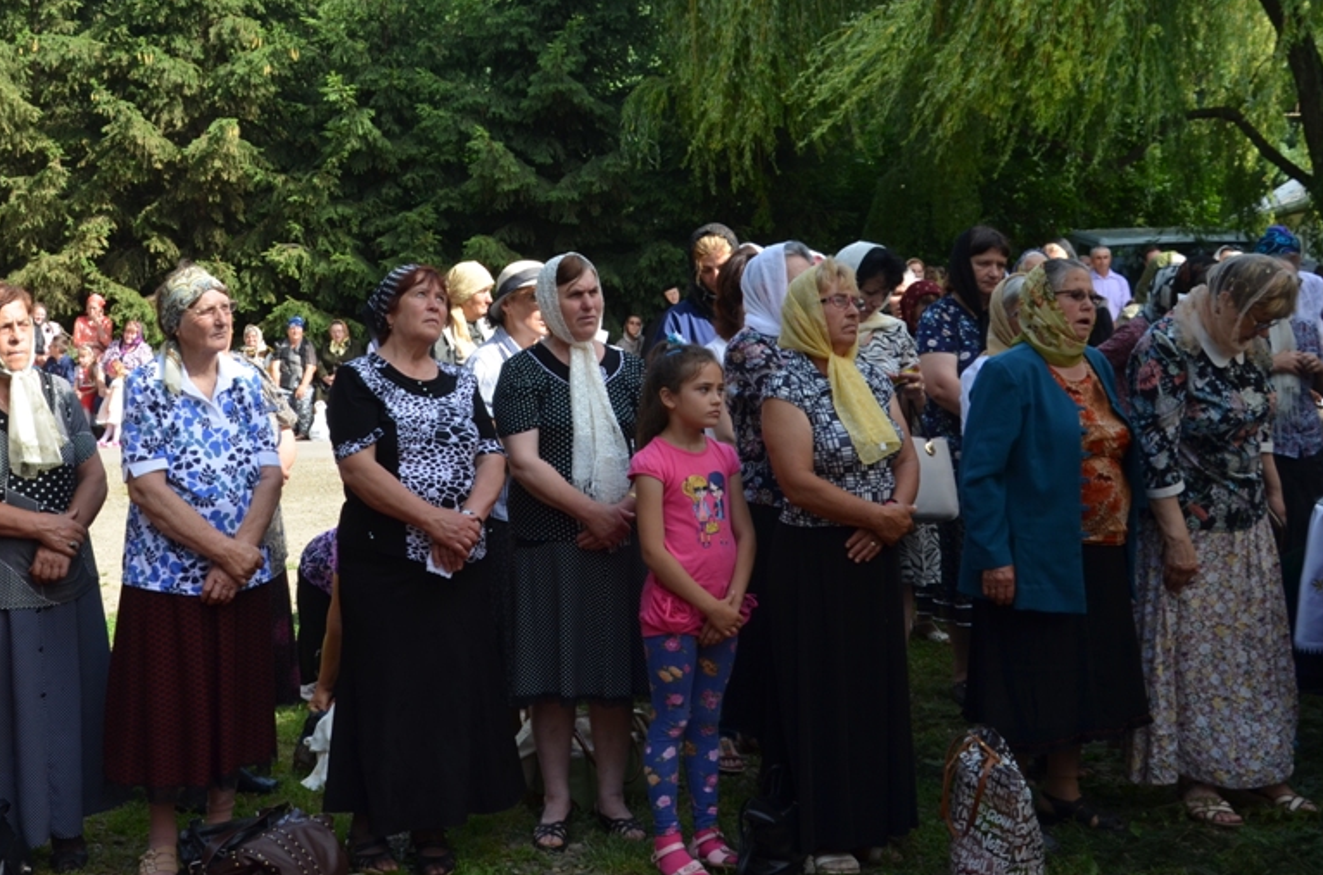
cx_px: 551
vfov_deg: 26.6
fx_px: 1833
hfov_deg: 39.6
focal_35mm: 50
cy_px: 238
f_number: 6.3
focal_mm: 22
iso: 200
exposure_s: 1/160
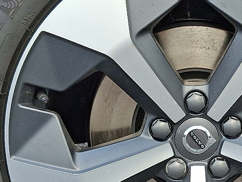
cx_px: 206
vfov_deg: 19.6
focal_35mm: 75
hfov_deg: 25.4
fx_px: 524
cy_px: 112
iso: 25
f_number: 1.8
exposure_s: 1/312
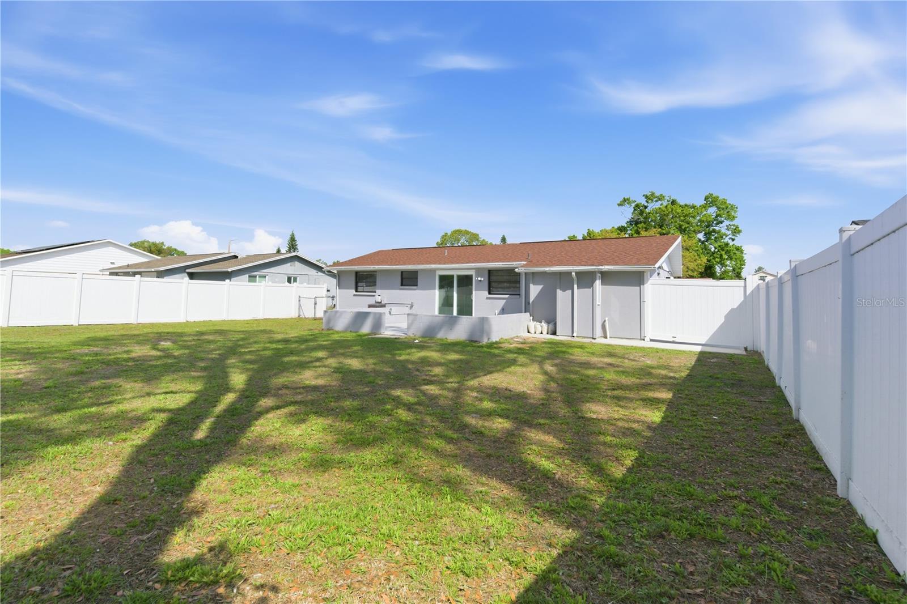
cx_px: 454
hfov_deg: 96.7
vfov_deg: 73.7
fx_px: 403
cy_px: 302
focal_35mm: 16
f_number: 9
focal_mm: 16
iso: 200
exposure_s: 1/500
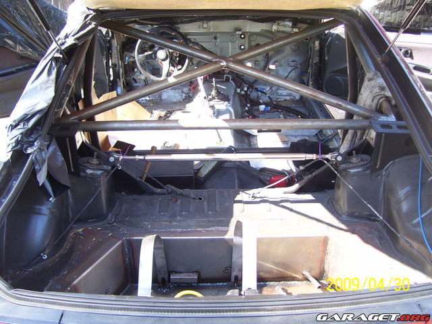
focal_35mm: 37
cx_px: 216
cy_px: 162
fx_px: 462
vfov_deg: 38.7
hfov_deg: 50.1
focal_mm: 6
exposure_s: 1/60
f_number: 2.7
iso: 80
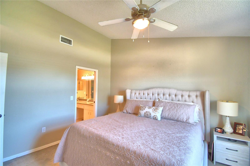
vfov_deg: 77.3
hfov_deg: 100.4
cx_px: 125
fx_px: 104
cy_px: 83
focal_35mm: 15
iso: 800
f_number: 4.5
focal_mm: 10
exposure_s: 1/30
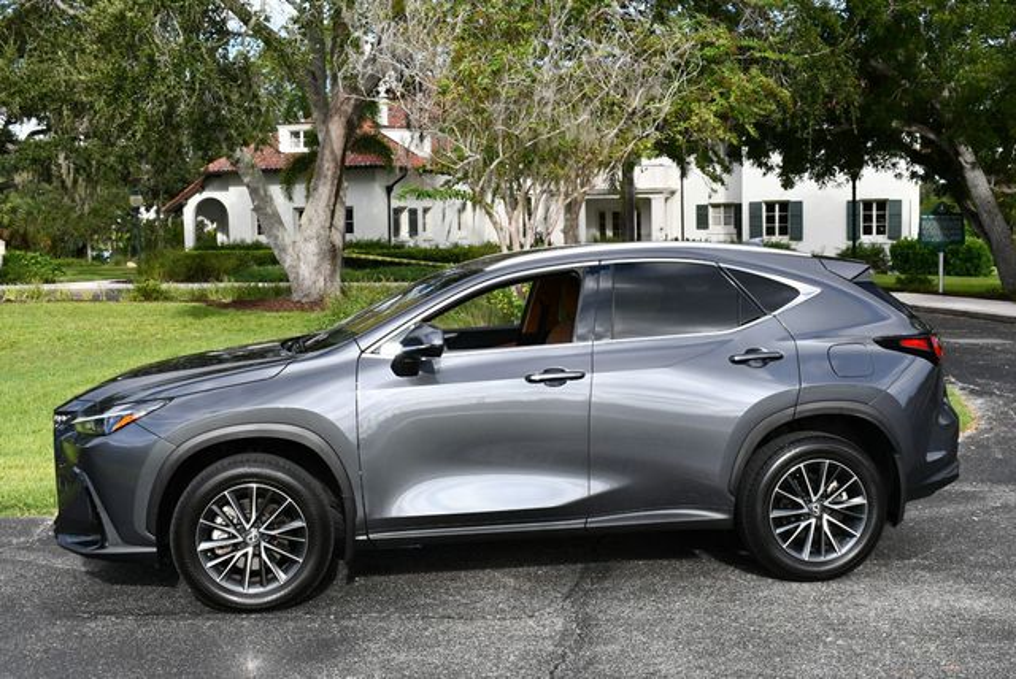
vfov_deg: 29.3
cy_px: 340
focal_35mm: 46
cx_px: 508
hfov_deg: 42.7
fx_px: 1299
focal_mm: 23
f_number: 8
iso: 180
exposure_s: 1/250
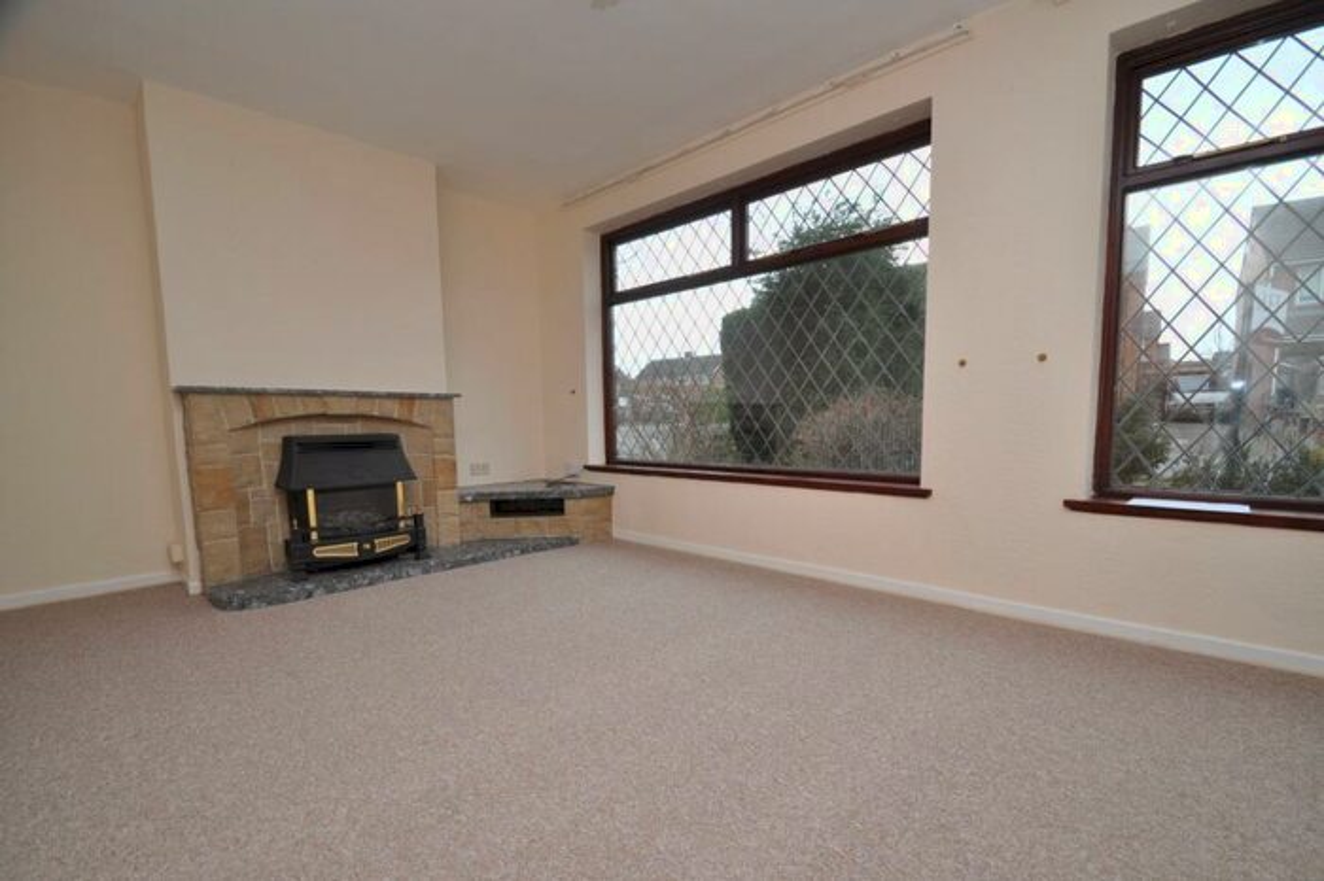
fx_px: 551
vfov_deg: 77.3
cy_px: 440
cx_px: 662
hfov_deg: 100.4
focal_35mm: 15
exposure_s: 1/100
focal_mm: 10
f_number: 5
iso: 400
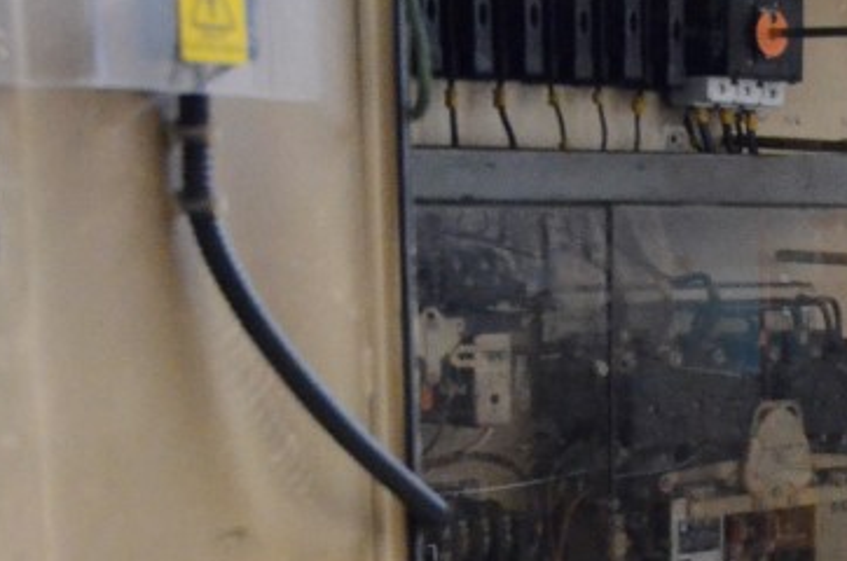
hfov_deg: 19.4
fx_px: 2325
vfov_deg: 13.2
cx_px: 1019
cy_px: 790
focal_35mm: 99
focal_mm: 22
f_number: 3.8
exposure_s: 1/60
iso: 6400
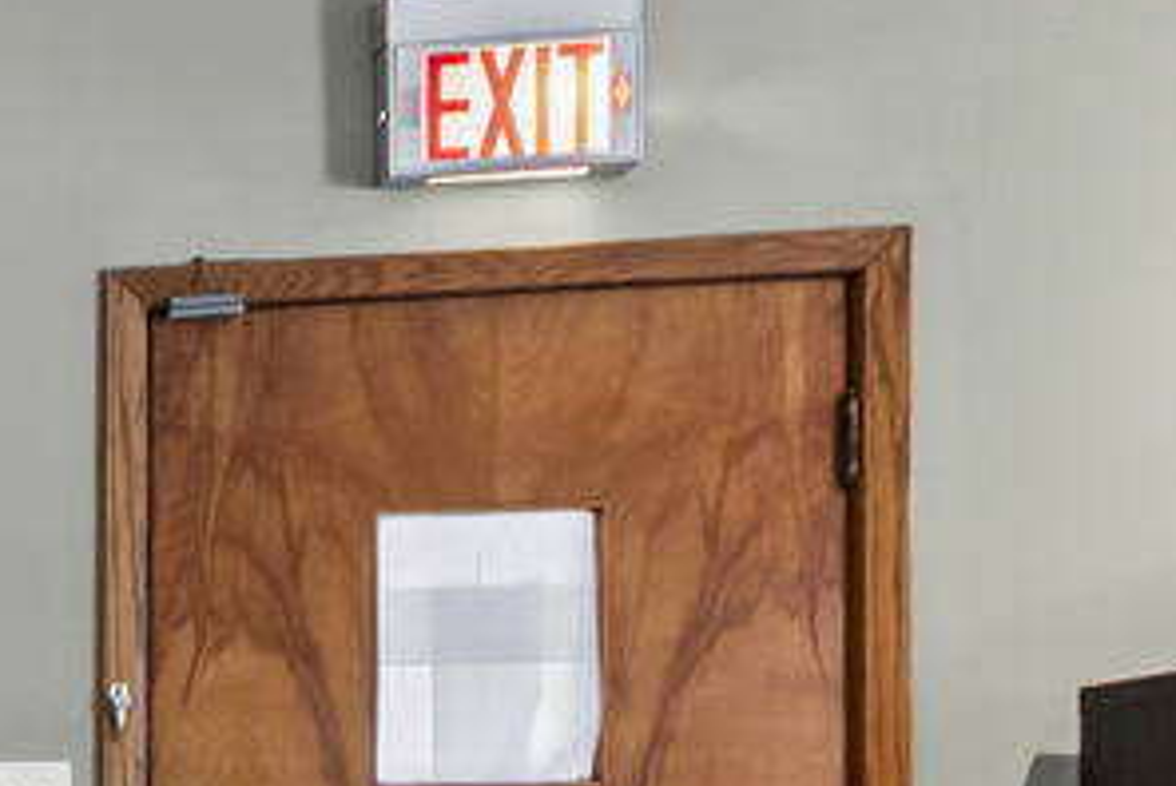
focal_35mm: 82
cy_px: 822
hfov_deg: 18.0
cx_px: -1108
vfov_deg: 16.3
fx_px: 2681
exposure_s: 1
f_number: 8
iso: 250
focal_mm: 10
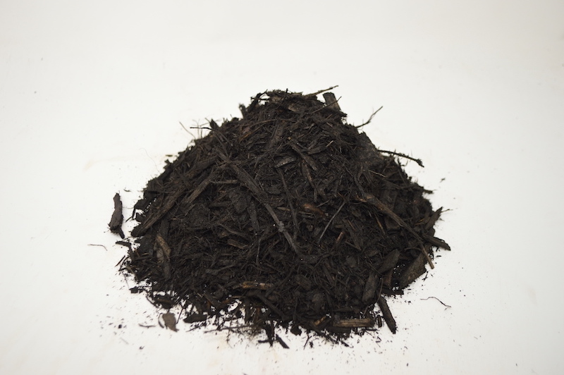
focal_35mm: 30
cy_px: 188
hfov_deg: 62.0
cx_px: 282
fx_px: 470
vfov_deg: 43.5
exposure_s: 1/80
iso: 400
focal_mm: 20
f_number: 4
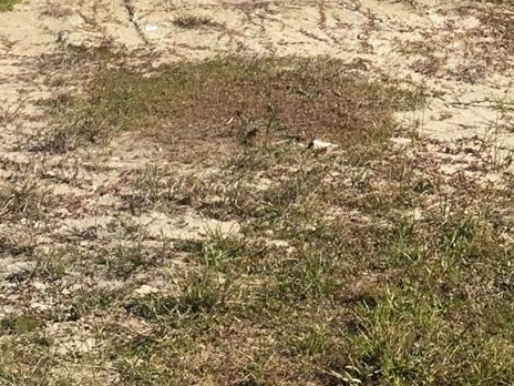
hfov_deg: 18.4
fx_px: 1589
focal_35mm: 107
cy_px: -103
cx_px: 253
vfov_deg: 13.4
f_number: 2.4
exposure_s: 1/1335
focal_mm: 3.3
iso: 25
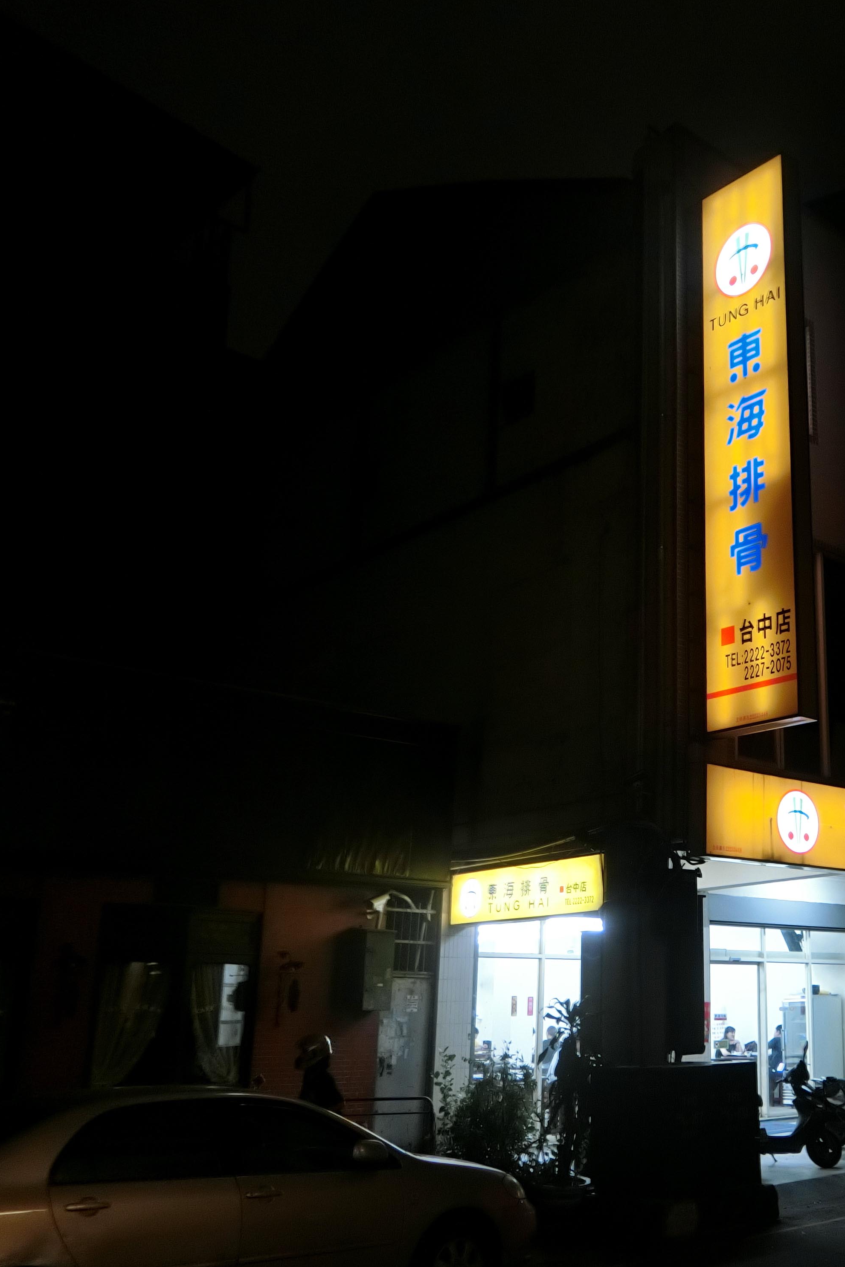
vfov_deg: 54.4
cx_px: 742
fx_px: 1232
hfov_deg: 35.8
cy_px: 637
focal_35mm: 35
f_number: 2.8
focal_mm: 5.4
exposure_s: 1/20
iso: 200
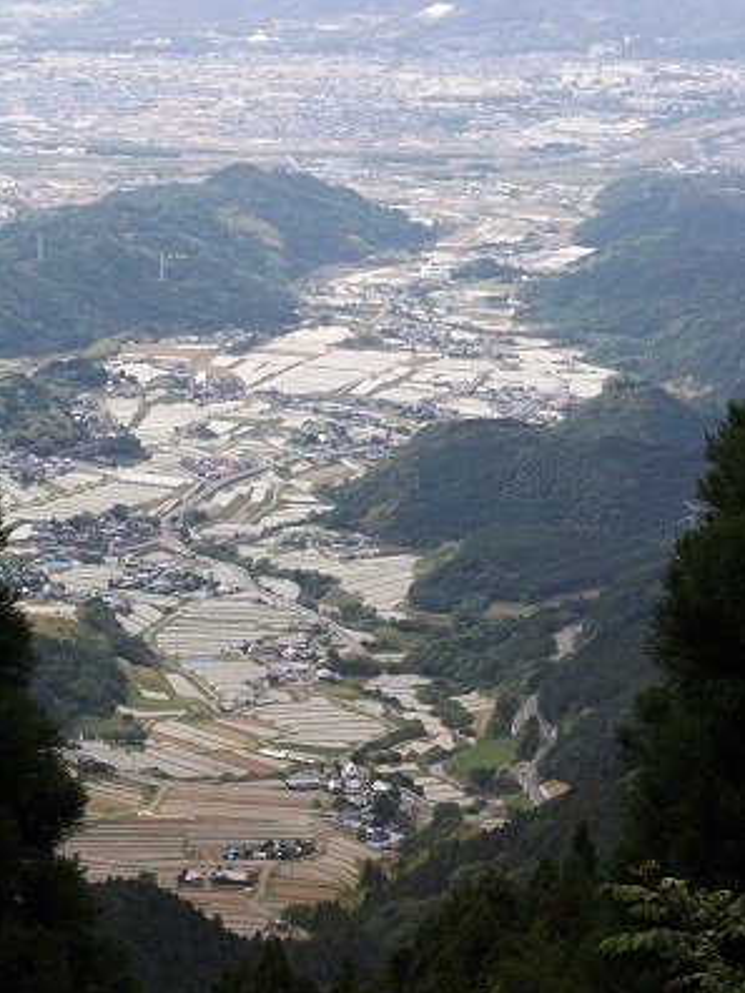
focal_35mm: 114
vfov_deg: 17.3
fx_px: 3271
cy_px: 499
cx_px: 374
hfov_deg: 13.0
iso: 80
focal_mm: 16
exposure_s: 1/125
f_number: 5.8
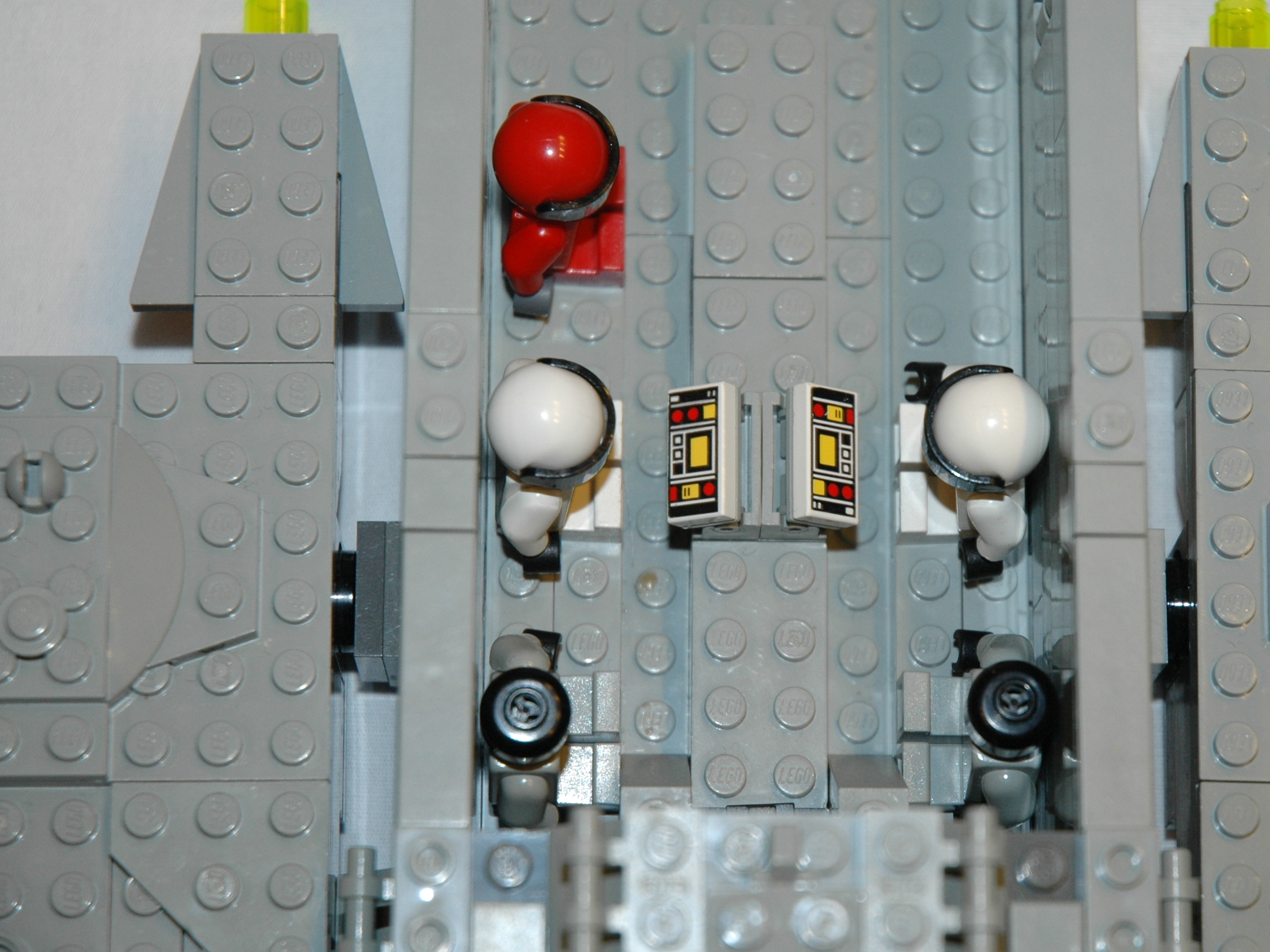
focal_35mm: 135
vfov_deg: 11.0
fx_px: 4953
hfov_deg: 14.6
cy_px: 412
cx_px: 845
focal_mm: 70
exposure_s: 1/60
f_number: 4.5
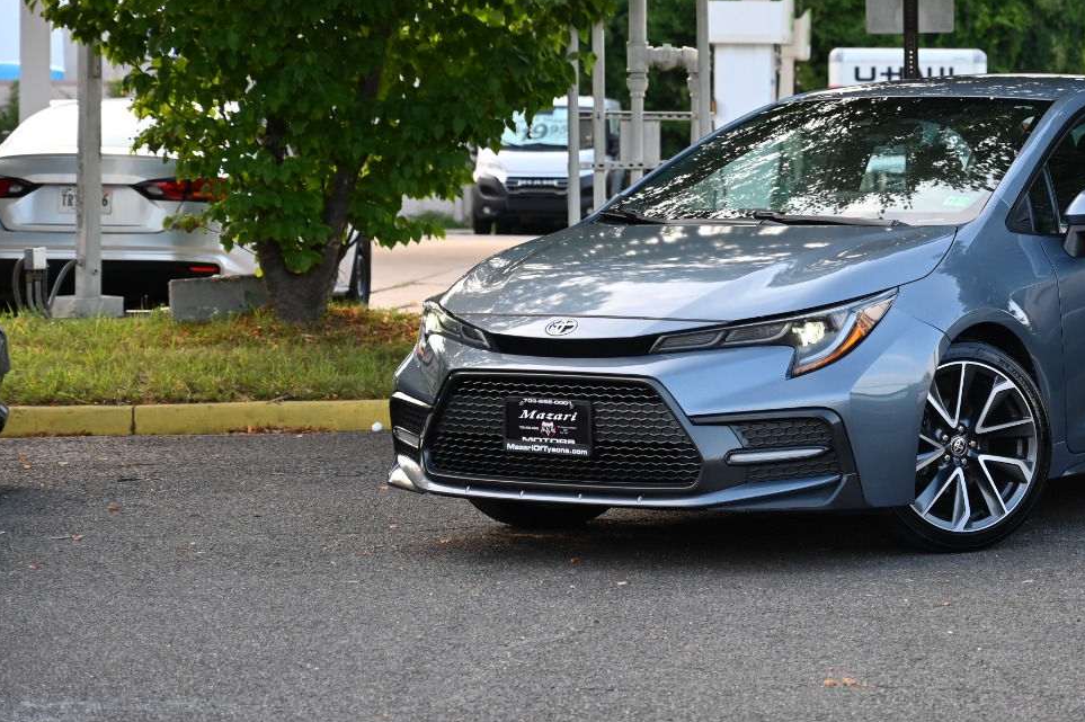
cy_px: 313
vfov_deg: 11.6
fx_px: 3554
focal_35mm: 118
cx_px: 910
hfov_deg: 17.2
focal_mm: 70
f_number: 4
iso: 280
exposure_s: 1/250
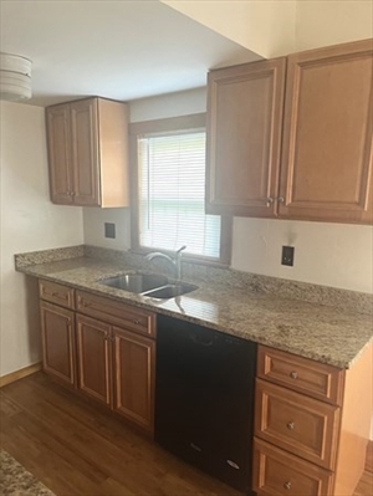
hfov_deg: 53.1
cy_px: 248
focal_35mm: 26
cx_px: 186
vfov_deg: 67.3
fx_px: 373
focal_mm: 5.1
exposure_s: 1/60
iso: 320
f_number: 1.6
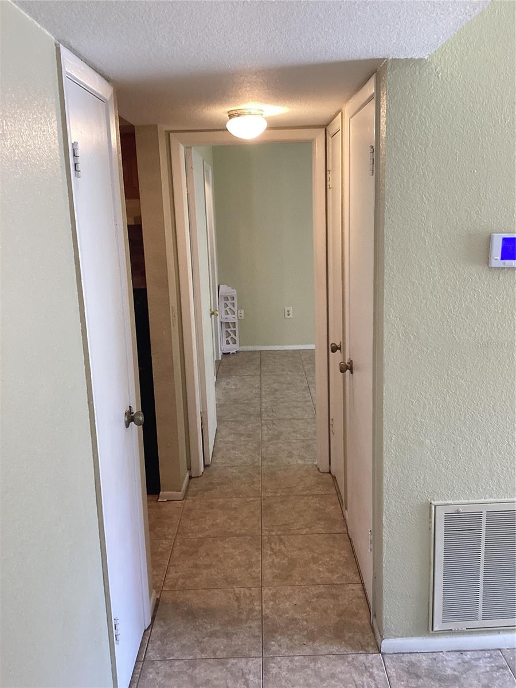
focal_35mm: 31
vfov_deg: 58.4
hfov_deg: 45.4
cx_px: 258
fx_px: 616
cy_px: 344
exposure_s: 1/60
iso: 100
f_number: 2.4
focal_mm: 3.3
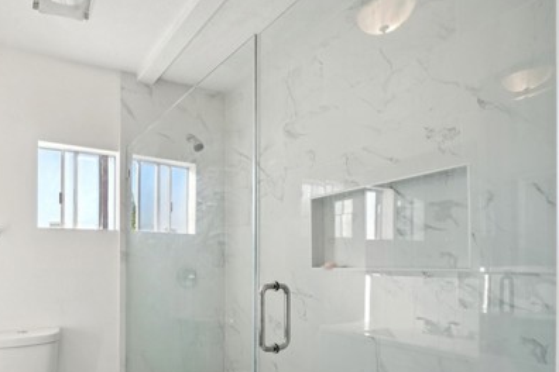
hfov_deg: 76.9
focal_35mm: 21
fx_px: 326
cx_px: 161
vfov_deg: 57.4
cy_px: 264
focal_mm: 13
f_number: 9
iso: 250
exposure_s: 1/30
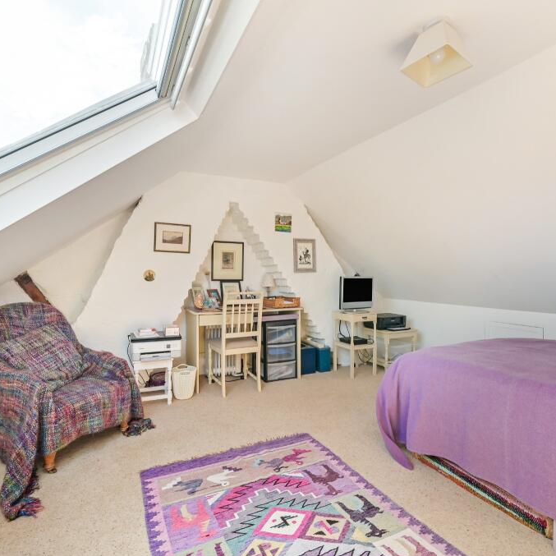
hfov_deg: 80.6
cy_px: 279
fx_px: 327
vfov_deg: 80.7
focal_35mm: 18
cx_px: 260
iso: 400
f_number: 13
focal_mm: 14
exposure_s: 1/25
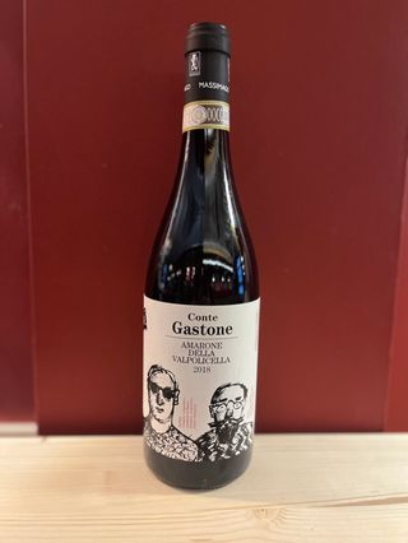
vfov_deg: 67.3
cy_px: 272
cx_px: 204
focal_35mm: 26
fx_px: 408
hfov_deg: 53.1
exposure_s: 1/33
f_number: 1.6
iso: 500
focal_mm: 5.1
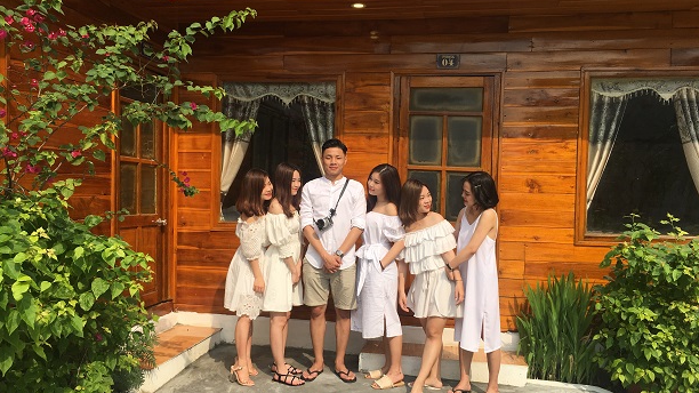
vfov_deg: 36.7
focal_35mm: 32
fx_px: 593
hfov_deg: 61.0
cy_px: 200
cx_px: 350
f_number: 2.2
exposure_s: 1/1166
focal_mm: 4.15
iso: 25
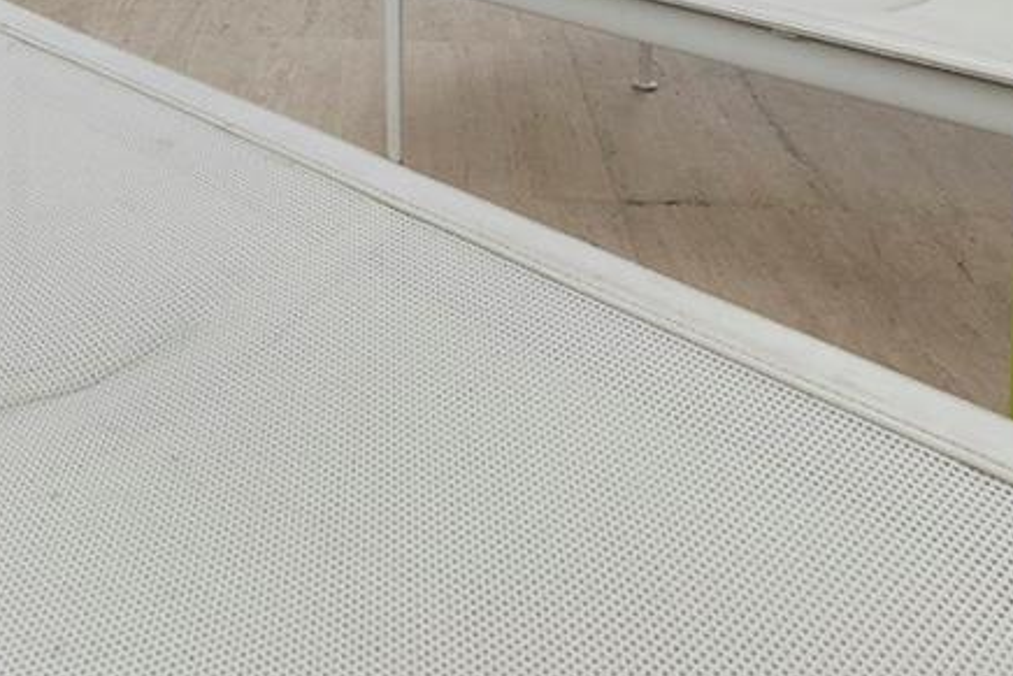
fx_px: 1548
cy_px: -451
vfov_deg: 19.8
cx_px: 230
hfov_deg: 35.3
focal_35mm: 55
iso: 200
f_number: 8
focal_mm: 10
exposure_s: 1/320
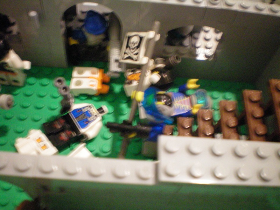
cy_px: 105
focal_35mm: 38
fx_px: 307
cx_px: 140
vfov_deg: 37.7
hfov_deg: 49.0
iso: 400
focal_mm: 6.3
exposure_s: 1/10
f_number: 3.1
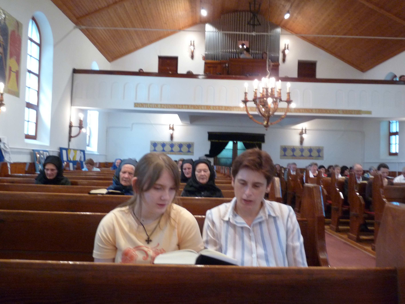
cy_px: 152
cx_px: 202
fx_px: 316
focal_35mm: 27
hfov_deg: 65.3
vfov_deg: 51.4
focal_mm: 4.8
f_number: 2.8
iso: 400
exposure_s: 1/25
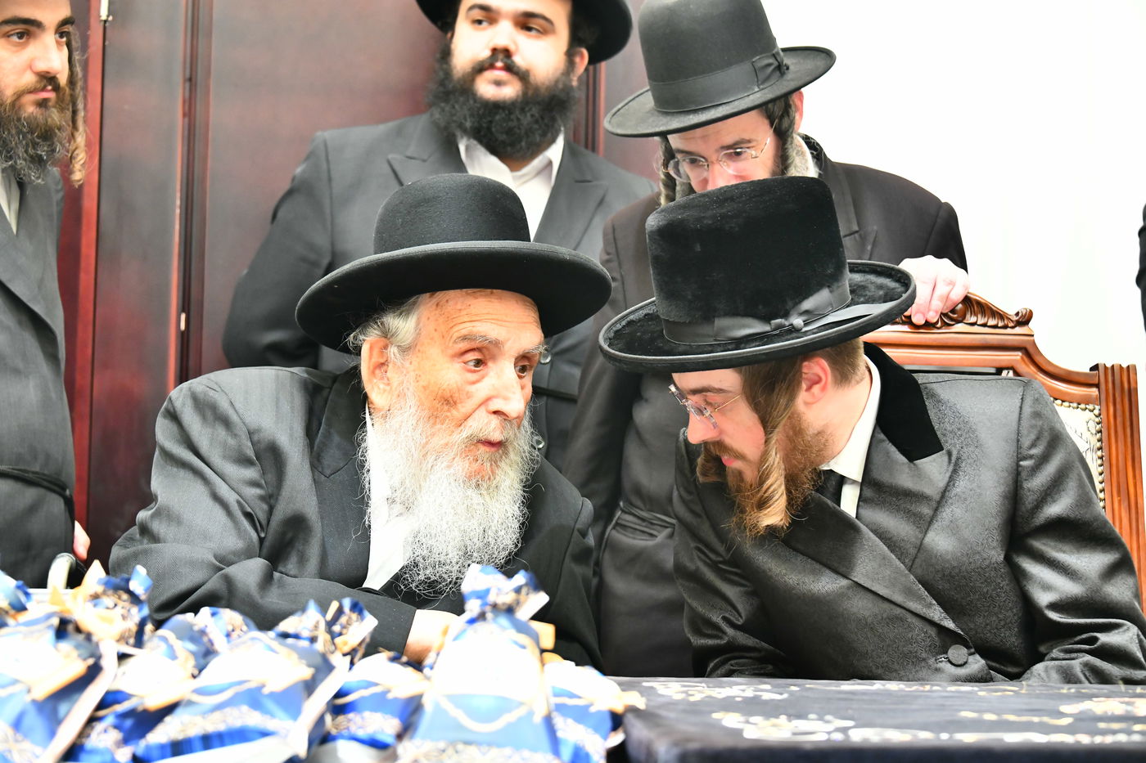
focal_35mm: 78
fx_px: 2483
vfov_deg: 17.5
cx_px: 573
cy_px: 382
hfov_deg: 26.0
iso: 2500
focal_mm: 78
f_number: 5.6
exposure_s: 1/100
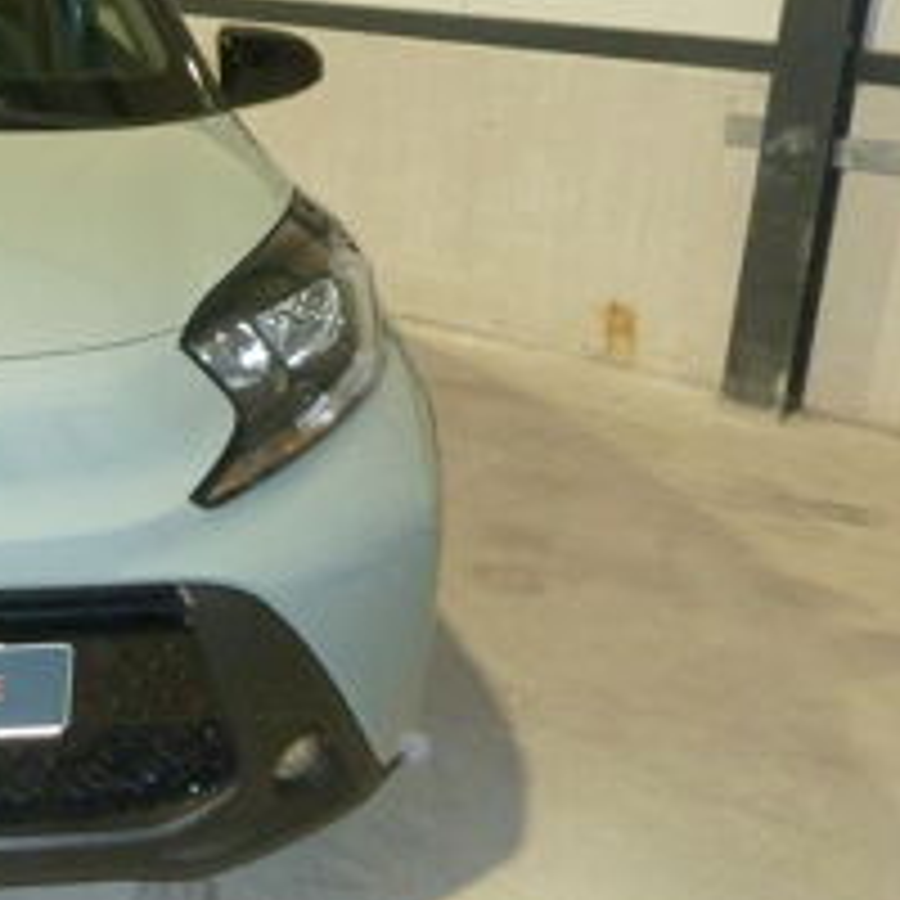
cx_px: -176
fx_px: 1559
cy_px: 302
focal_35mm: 53
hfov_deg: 28.2
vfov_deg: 31.9
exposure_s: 1/30
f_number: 3.3
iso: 400
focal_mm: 4.1
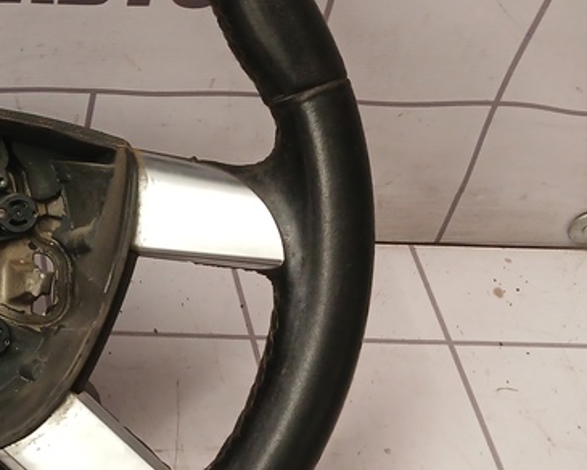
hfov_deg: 23.8
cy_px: 212
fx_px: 1286
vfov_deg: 20.7
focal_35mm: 74
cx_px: -82
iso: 160
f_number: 1.8
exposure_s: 1/50
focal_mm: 4
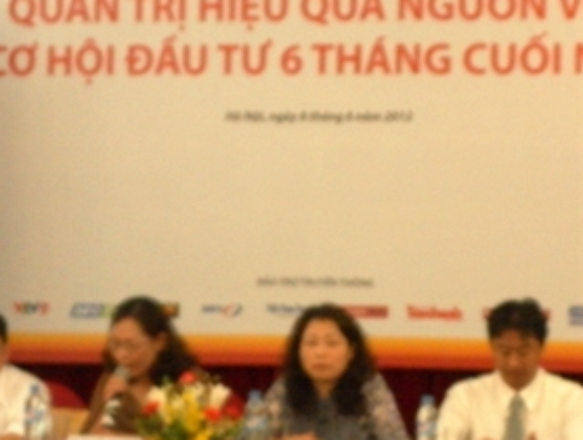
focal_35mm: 158
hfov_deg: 12.5
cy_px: 173
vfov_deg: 9.4
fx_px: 2668
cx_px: 302
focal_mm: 19.6
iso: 400
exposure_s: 1/6
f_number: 5.9
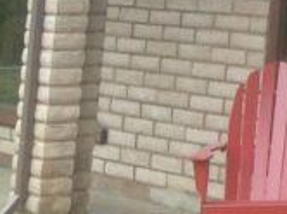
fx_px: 1788
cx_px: 800
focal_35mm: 216
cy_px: -297
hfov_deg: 8.1
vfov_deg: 6.5
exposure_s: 1/120
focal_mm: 4.28
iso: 80
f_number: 2.4
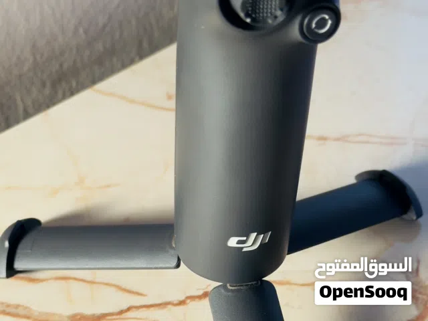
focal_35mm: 48
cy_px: 160
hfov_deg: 39.7
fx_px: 593
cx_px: 214
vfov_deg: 30.3
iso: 160
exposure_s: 1/50
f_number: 1.78
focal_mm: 6.76
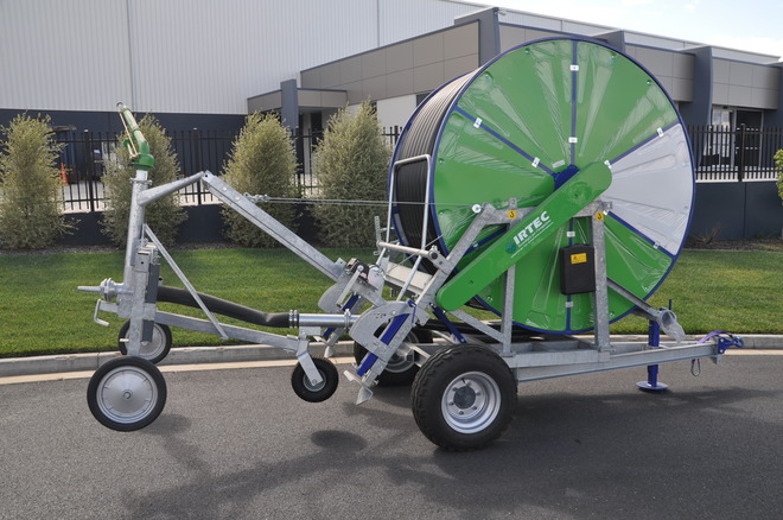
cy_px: 260
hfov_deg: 59.6
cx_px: 392
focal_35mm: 32
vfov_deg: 41.6
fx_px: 684
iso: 200
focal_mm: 21
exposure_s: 1/250
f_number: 8
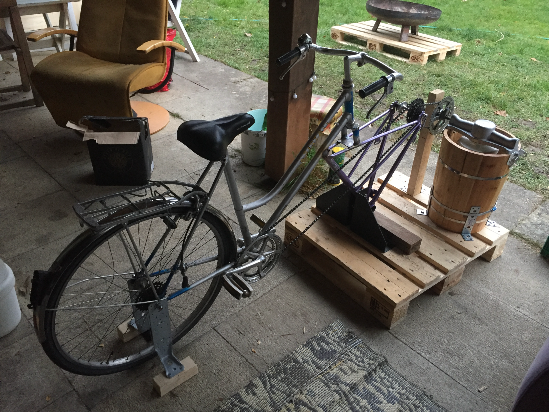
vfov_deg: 48.2
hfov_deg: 61.7
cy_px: 206
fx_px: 460
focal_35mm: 29
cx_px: 274
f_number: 2.2
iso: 200
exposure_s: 1/33
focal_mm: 4.15
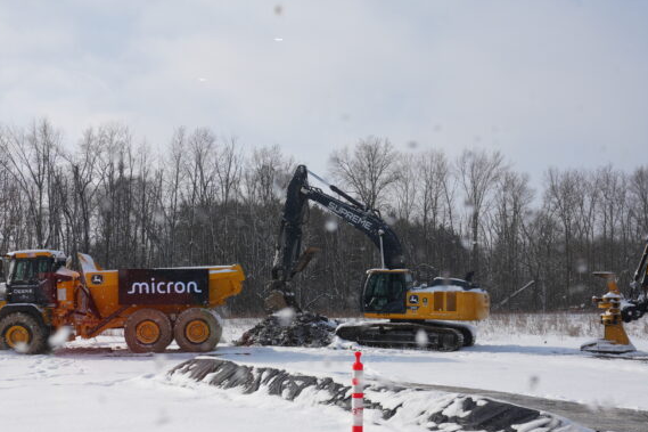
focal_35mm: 55
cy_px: 271
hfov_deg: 36.4
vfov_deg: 24.7
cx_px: 346
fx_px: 984
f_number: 11
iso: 100
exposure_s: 1/200
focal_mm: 27
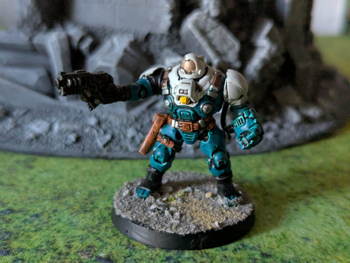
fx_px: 486
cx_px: 175
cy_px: 132
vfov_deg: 30.3
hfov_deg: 39.6
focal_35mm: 48
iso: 1300
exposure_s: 1/89.5
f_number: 1.85
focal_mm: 6.81
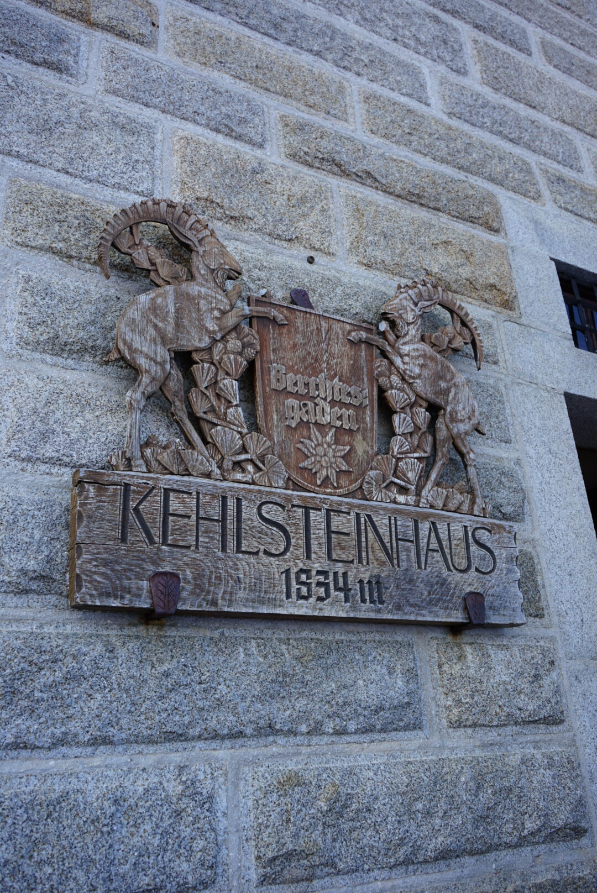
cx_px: 298
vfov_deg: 63.6
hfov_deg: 45.0
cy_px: 446
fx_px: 720
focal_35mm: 29
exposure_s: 1/100
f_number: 7.1
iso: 100
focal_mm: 29
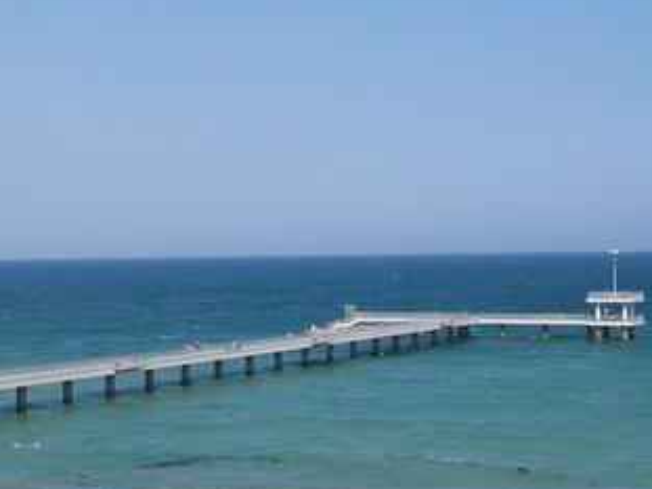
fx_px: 1337
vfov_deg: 20.7
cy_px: 259
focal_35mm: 71
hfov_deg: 26.8
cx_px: 109
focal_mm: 6.1
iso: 64
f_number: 4.9
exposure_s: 1/500
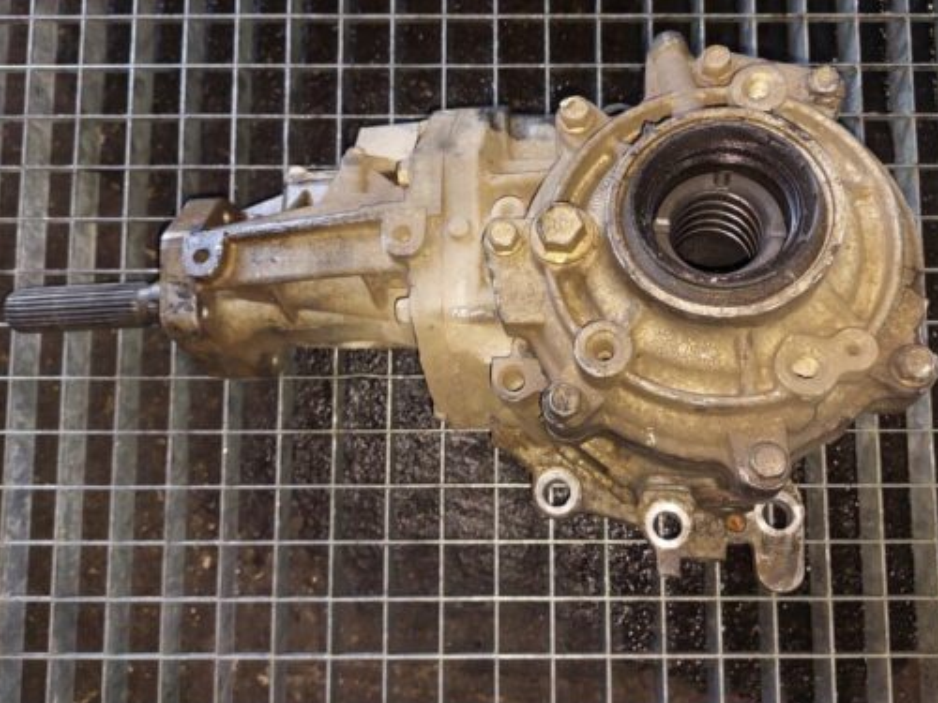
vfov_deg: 46.8
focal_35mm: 30
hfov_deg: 59.9
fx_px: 813
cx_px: 501
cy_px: 330
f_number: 1.8
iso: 250
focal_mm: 5.23
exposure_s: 1/100
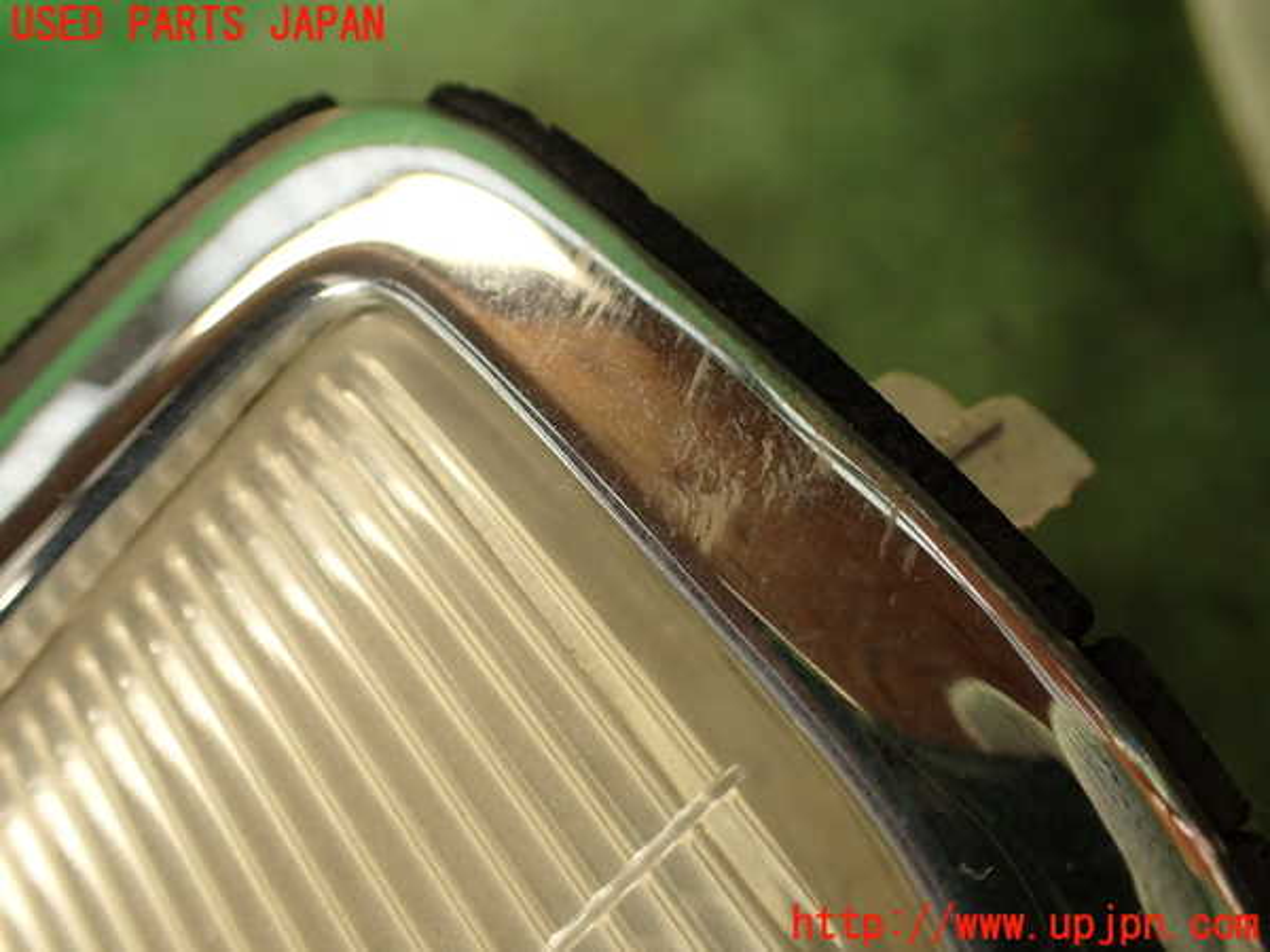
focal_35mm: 32
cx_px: 635
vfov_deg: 44.2
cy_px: 476
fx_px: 1174
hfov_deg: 56.8
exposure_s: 1/60
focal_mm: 5.79
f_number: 2.4
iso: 160
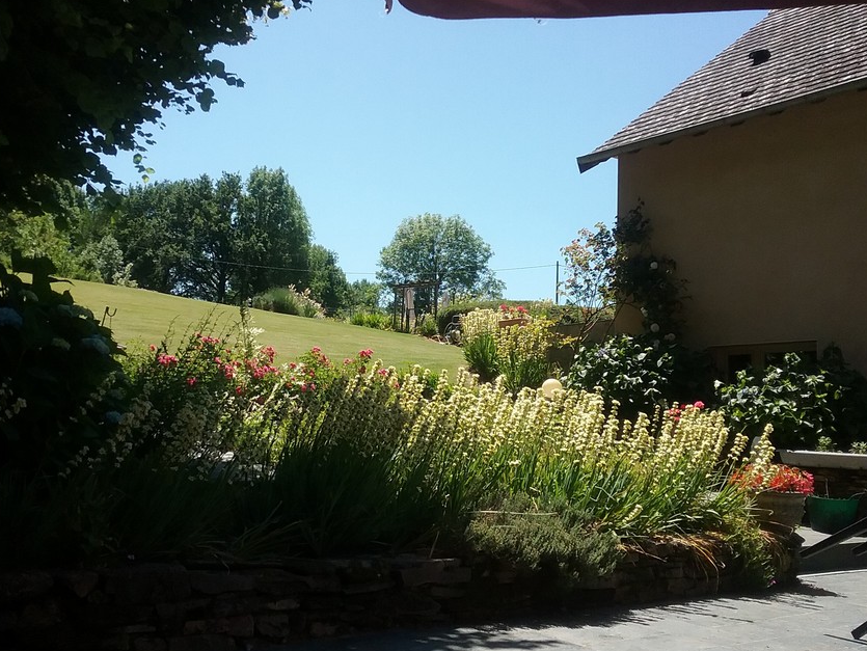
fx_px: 952
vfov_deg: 37.7
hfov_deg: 48.8
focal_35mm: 38
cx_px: 367
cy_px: 351
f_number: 2.2
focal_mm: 3.3
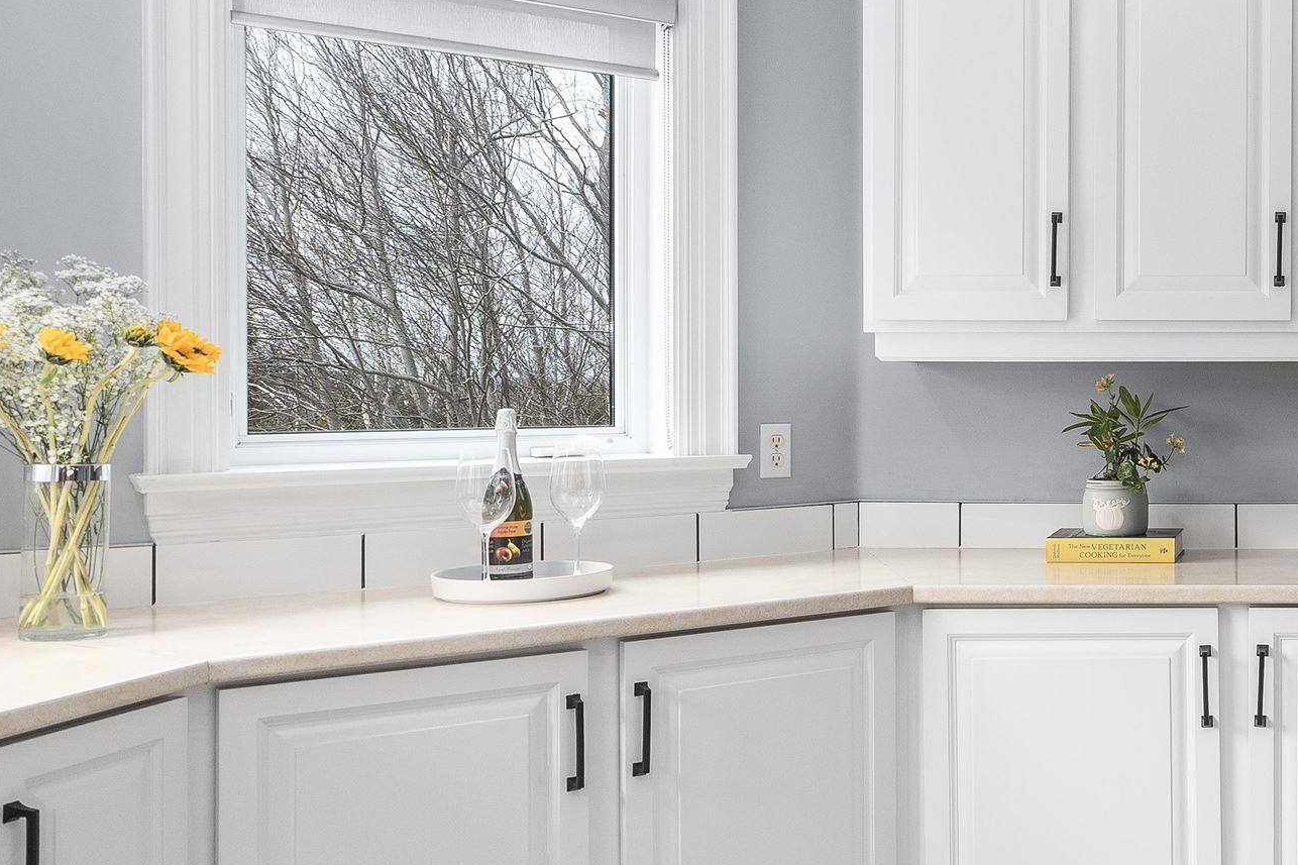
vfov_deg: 31.2
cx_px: 1199
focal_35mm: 43
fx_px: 1550
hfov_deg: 41.4
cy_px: 390
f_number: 10
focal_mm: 12
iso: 320
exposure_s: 1/60
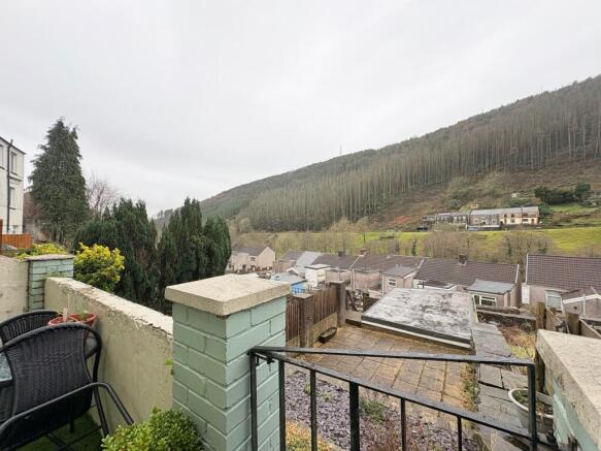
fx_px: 243
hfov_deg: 102.1
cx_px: 300
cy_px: 226
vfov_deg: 85.7
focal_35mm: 14
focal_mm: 2.22
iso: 40
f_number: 2.2
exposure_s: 1/183
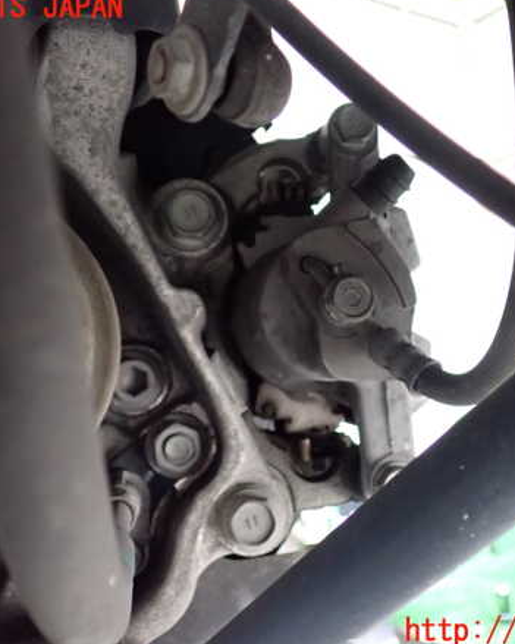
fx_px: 762
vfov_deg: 45.8
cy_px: 320
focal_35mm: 40
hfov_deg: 37.2
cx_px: 296
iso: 1250
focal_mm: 5.4
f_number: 2.3
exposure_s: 1/100
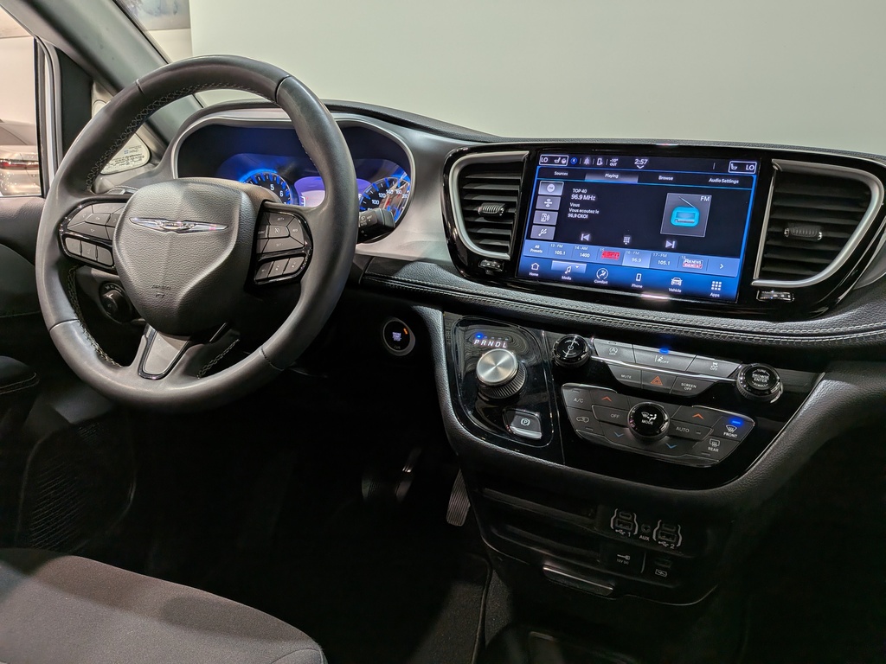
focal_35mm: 24
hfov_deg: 71.6
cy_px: 332
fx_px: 614
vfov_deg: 56.8
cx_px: 443
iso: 26
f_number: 1.7
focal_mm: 4.53
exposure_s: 1/169
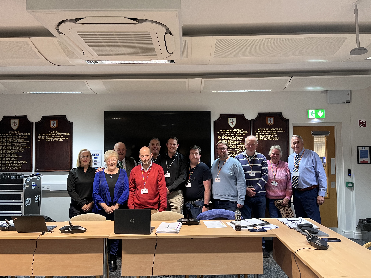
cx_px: 186
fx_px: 279
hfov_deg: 67.3
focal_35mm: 26
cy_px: 139
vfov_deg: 53.1
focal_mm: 5.1
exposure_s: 1/50
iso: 250
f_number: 1.6
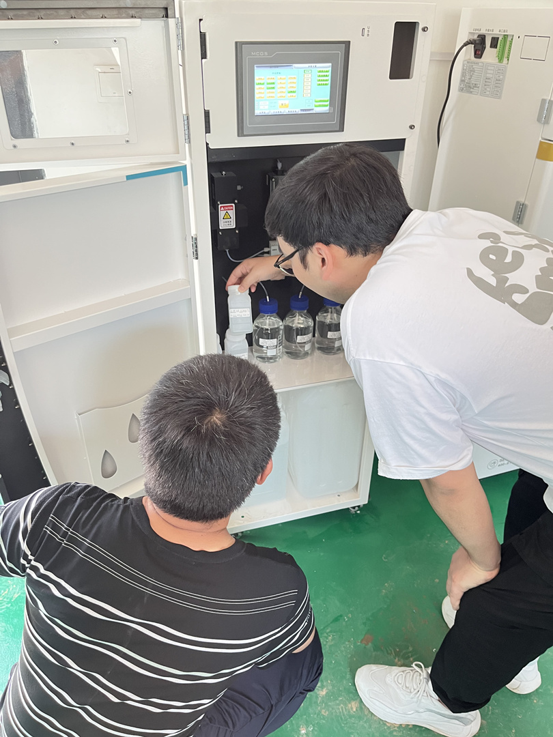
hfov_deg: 53.1
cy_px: 368
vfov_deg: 67.3
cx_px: 276
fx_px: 554
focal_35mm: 26
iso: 320
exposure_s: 1/60
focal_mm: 5.1
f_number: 1.6
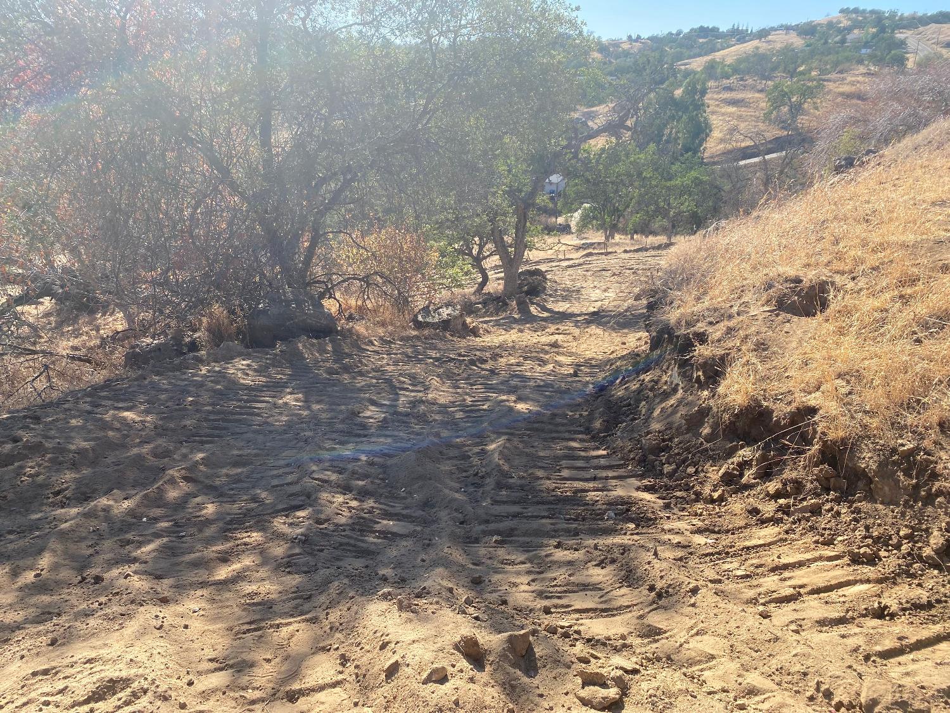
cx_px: 475
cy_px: 356
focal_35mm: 26
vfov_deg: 53.1
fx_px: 714
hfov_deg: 67.3
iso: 32
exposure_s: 1/1330
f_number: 1.8
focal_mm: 4.25
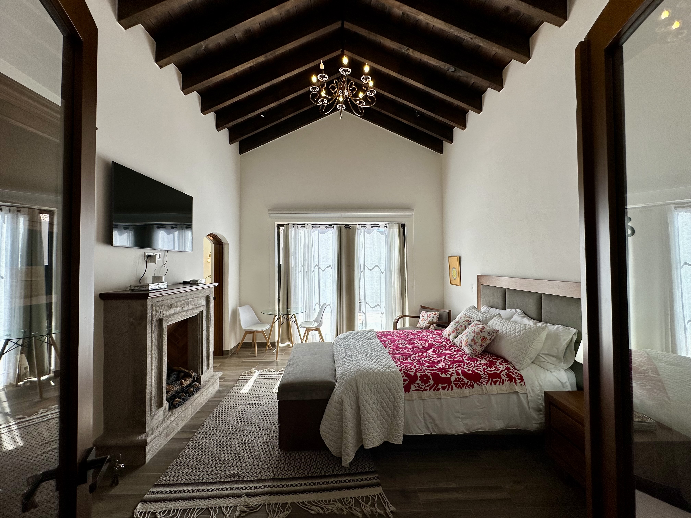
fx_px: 279
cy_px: 259
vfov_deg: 85.7
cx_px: 346
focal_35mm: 14
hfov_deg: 102.1
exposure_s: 1/396
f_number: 2.2
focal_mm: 2.22
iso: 40
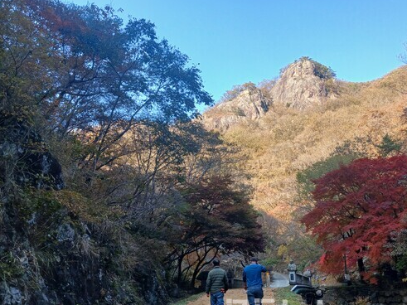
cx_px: 244
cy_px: 169
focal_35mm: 33
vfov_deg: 42.9
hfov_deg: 55.0
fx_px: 388
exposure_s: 1/123
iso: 20
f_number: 1.8
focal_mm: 4
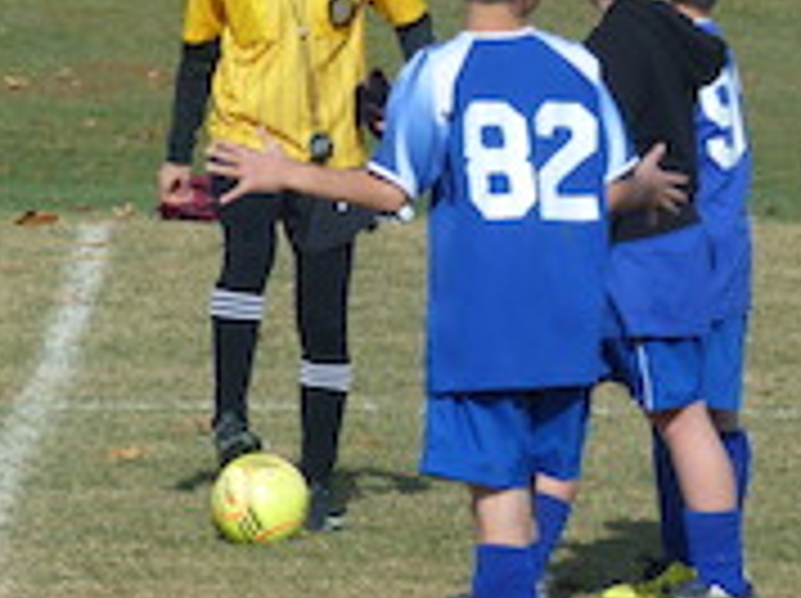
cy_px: 90
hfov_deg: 3.5
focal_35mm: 567
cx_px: 592
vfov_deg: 2.6
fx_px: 13102
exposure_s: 1/640
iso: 100
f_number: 3.2
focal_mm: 34
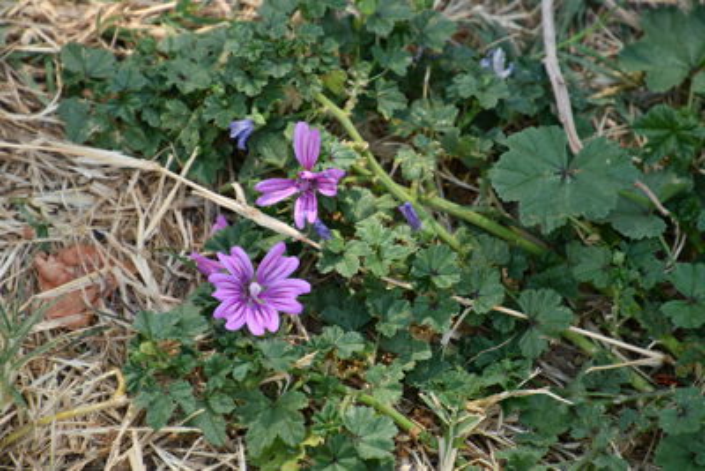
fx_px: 8815
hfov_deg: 4.6
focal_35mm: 450
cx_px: 352
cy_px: 236
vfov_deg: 3.1
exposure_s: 1/160
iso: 100
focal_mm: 300
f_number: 6.3
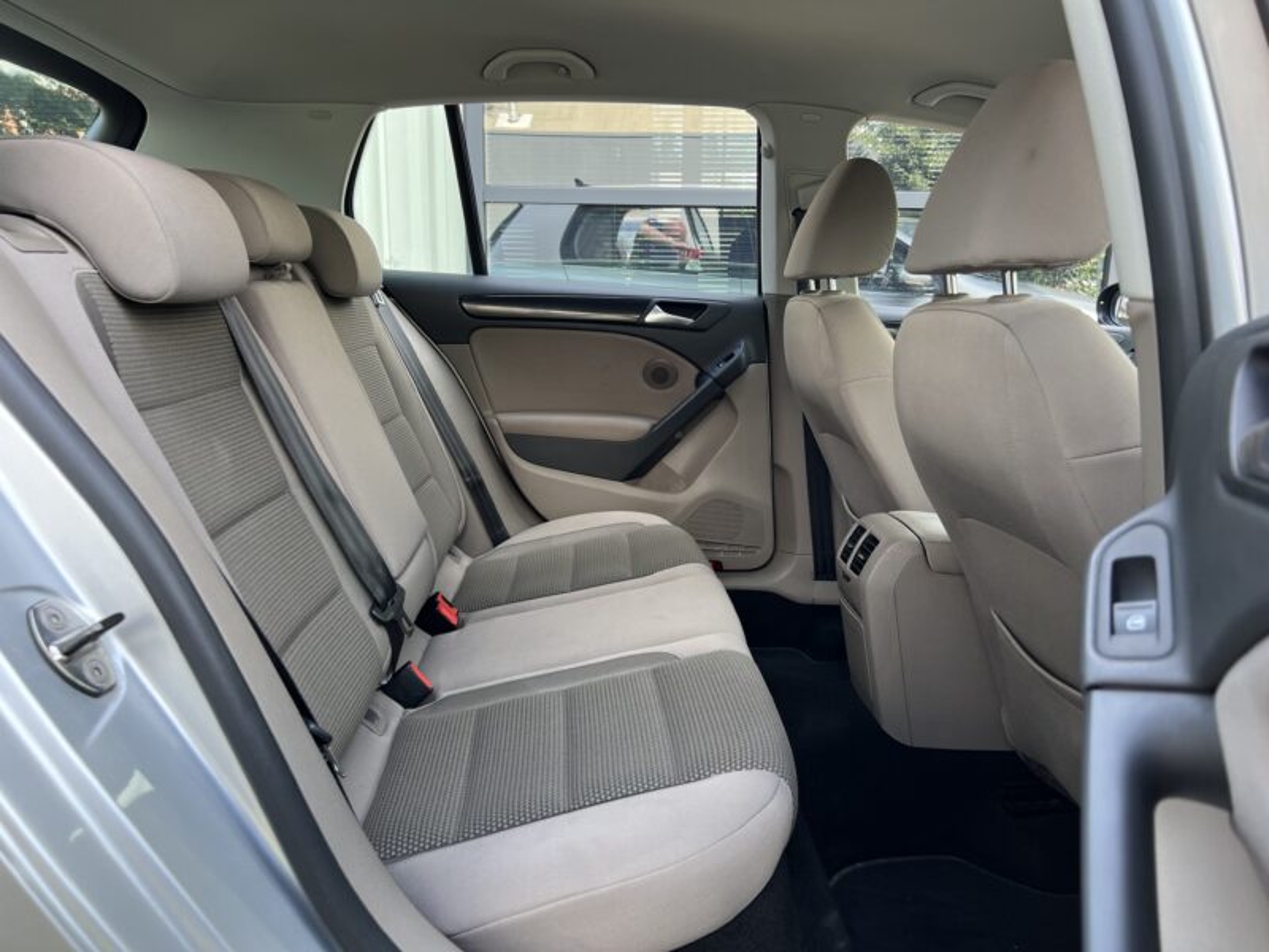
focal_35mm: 26
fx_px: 953
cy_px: 476
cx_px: 634
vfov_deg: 53.1
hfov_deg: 67.3
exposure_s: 1/158
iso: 50
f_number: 1.5
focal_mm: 5.7
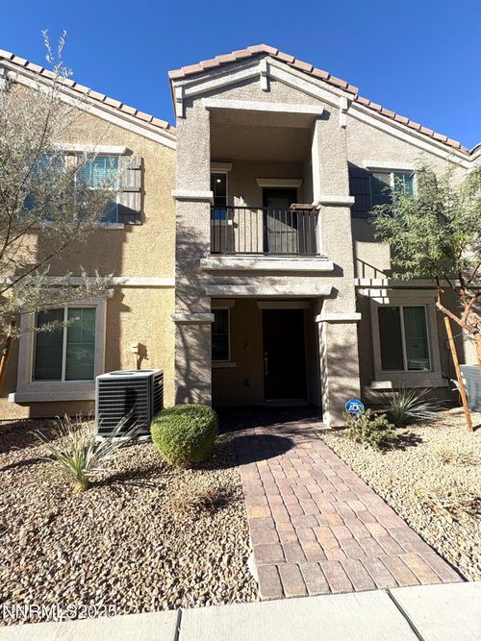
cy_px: 320
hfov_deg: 85.7
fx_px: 259
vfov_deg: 102.1
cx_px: 240
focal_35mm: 14
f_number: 2.2
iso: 40
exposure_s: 1/734
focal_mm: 2.22
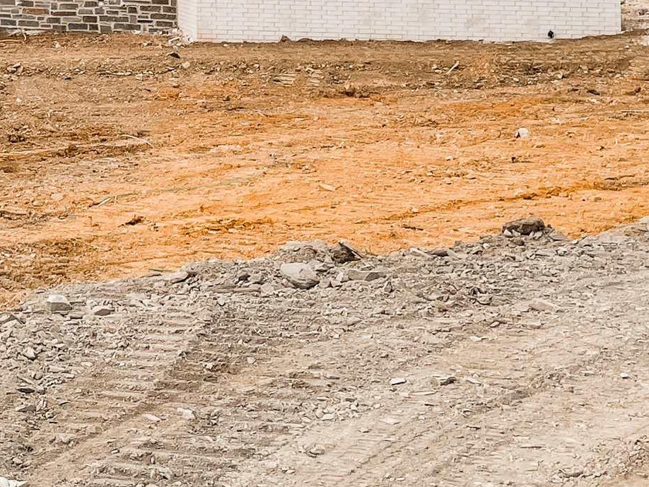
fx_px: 1632
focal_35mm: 87
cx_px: -129
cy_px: -301
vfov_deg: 15.3
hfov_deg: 21.0
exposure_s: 1/6400
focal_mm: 4.2
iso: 32
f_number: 1.6
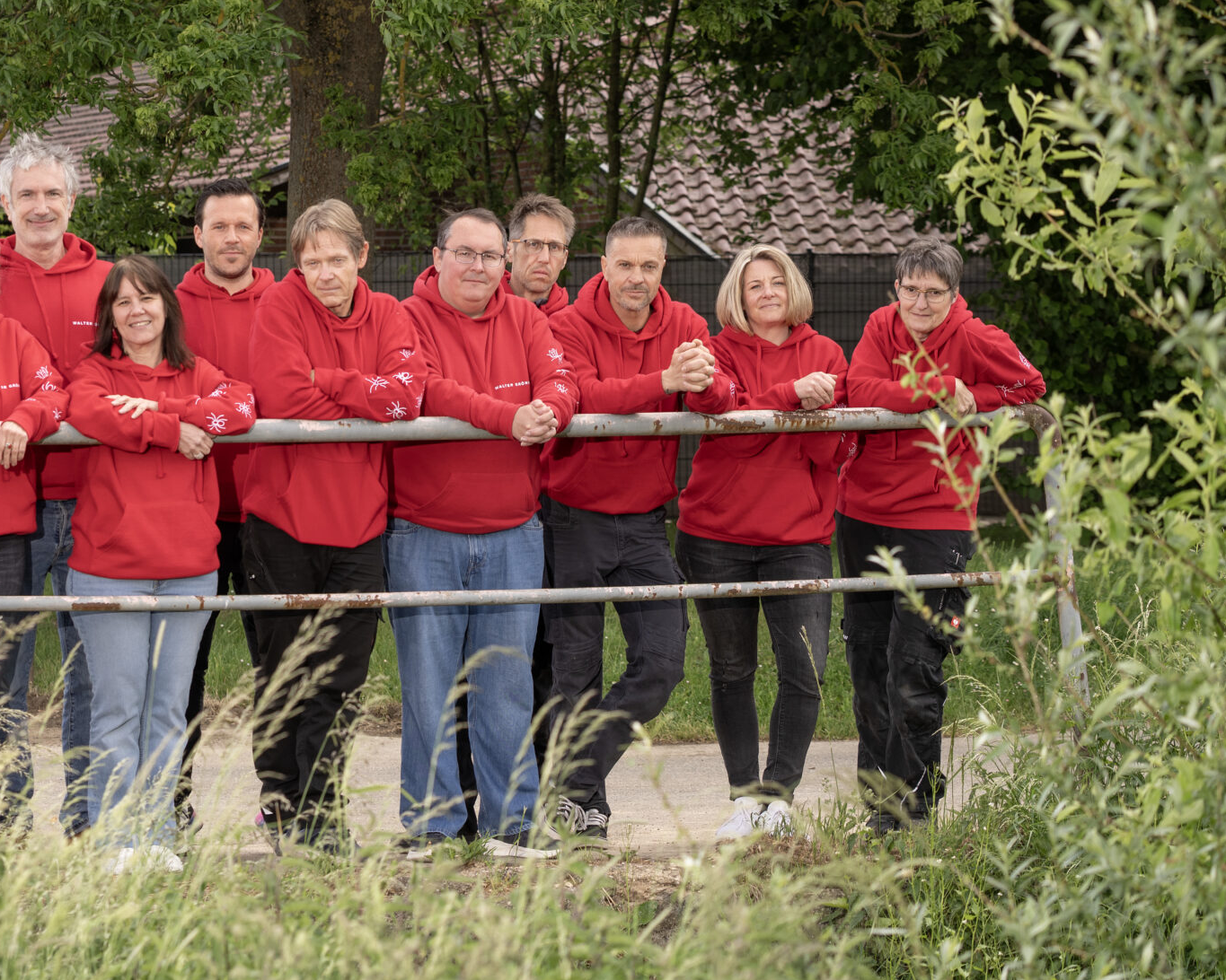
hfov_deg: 14.5
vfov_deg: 11.7
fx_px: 4790
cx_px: 276
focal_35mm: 132
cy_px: 385
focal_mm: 75
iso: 125
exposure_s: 1/250
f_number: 4.5
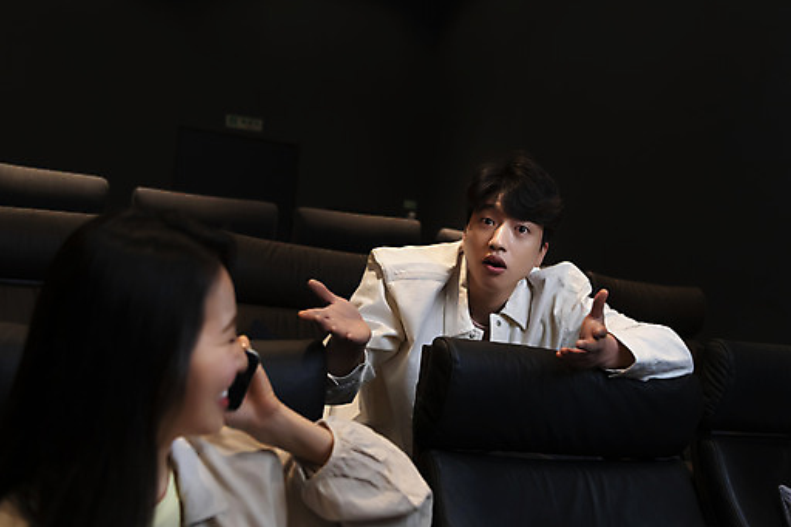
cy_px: 267
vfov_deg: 32.6
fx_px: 901
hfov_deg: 47.4
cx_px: 389
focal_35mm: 41
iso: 1250
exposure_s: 1/125
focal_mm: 35
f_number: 2.8
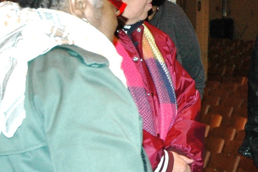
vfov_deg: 7.8
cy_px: 101
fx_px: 1265
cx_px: 397
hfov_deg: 11.2
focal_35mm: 177
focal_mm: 35
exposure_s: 1/60
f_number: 4.2
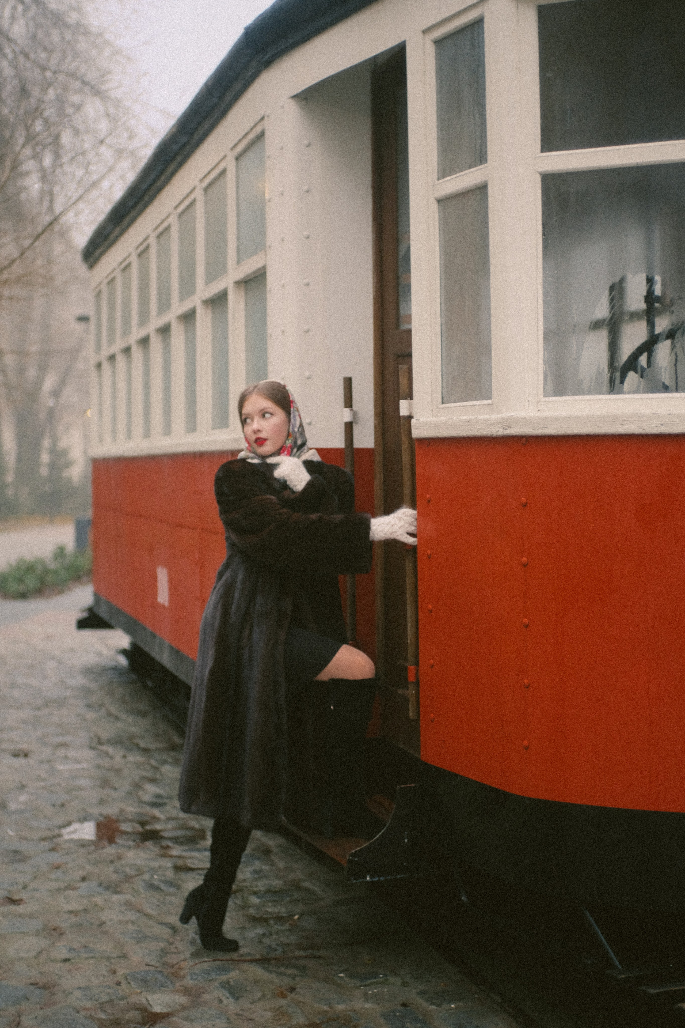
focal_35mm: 53
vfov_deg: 37.5
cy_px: 514
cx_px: 342
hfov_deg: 25.5
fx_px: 1513
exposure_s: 1/125
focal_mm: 35
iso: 1600
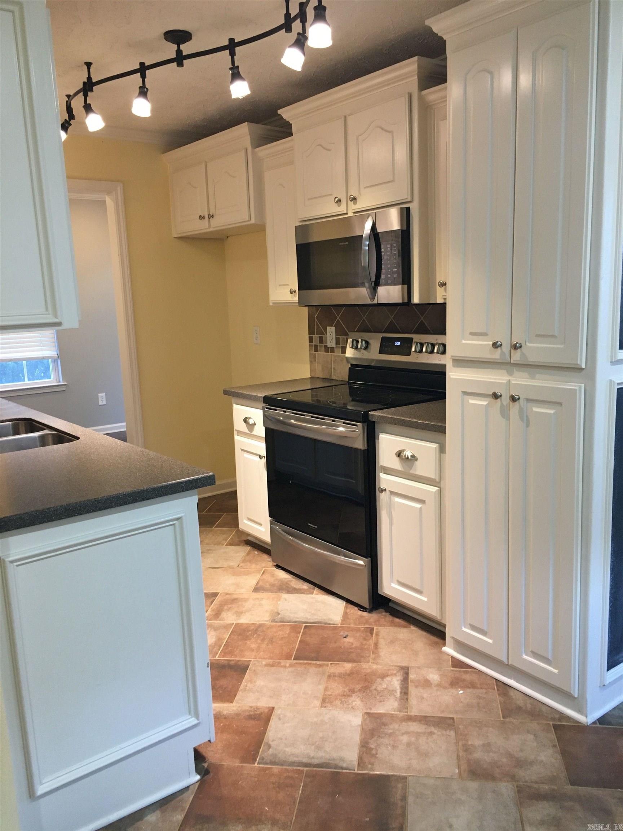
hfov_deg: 48.2
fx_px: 696
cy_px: 416
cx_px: 312
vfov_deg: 61.7
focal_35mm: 29
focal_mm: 4.15
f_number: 2.2
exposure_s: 1/30
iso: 100
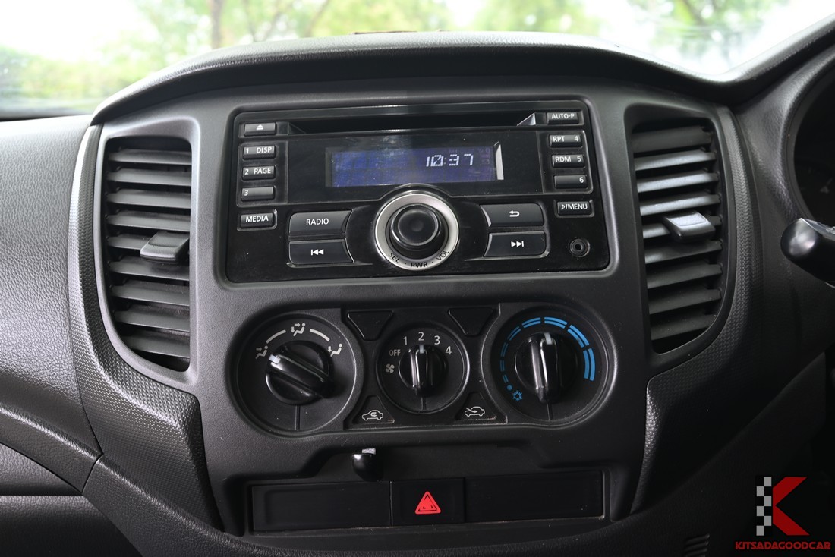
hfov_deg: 61.9
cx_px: 418
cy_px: 278
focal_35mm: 30
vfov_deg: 43.6
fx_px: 696
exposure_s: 1/15
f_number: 6.7
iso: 100
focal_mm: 30
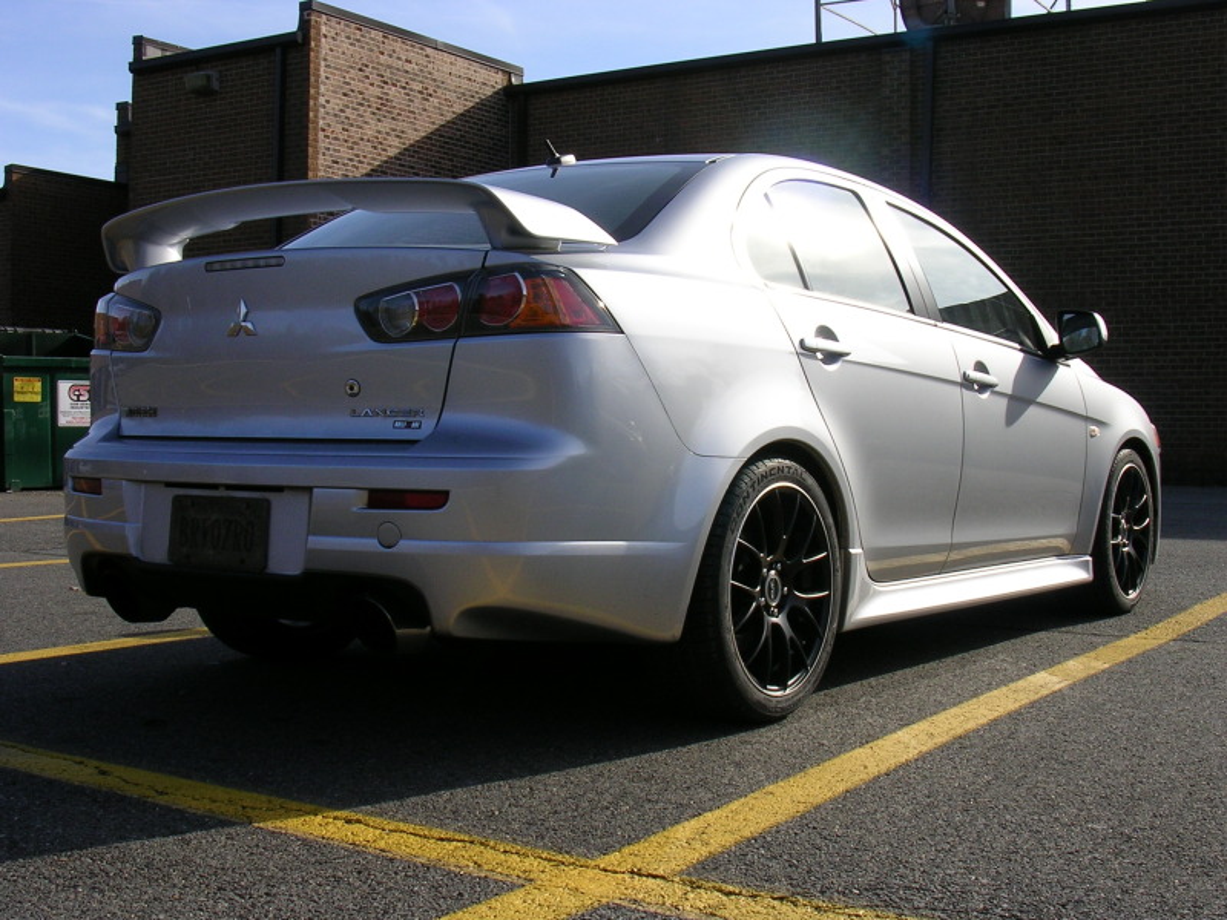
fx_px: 1631
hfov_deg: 41.2
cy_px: 460
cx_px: 614
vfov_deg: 31.5
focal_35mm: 46
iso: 50
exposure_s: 1/258
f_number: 6.1
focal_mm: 7.1
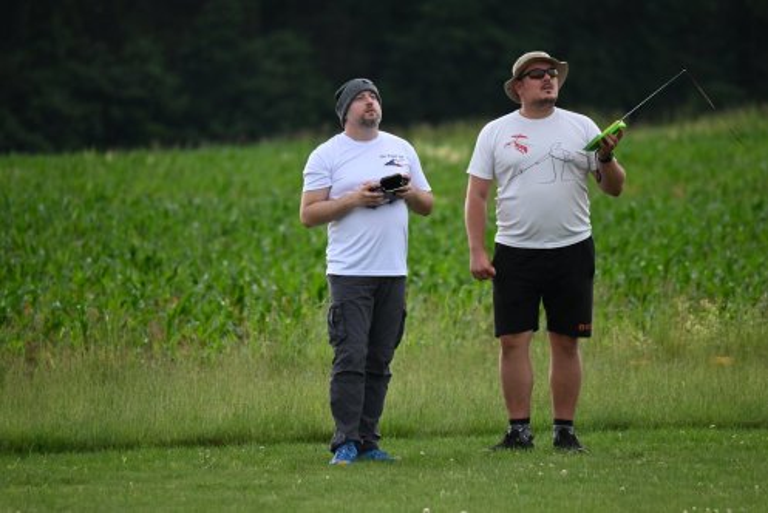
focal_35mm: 400
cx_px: 384
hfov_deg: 5.2
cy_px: 256
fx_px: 8538
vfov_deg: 3.4
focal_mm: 400
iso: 2000
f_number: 6.3
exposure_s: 1/1600
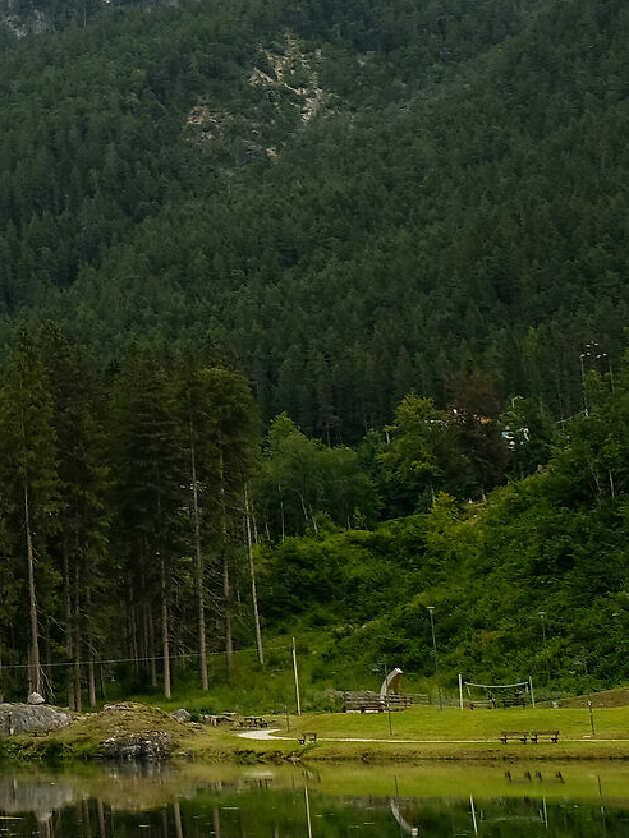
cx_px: -577
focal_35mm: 95
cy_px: 135
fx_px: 2302
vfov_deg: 20.4
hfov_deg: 13.6
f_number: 8
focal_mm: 18
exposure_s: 1/200
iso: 400
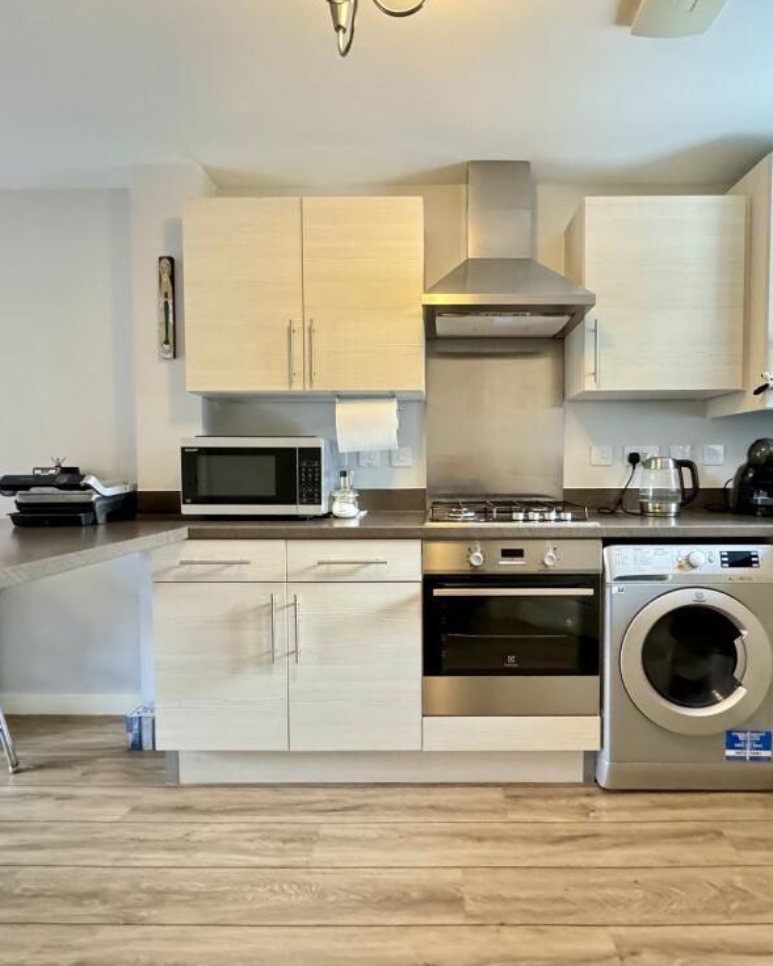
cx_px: 438
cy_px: 488
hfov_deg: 70.5
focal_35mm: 19
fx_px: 543
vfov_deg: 83.3
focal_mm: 2.22
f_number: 2.2
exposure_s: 1/55
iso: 1250
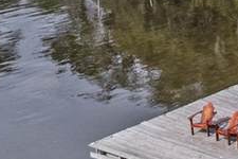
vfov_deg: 10.6
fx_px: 826
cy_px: -86
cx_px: 652
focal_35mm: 125
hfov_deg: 11.7
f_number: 2.8
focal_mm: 8.38
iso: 110
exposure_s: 1/1250
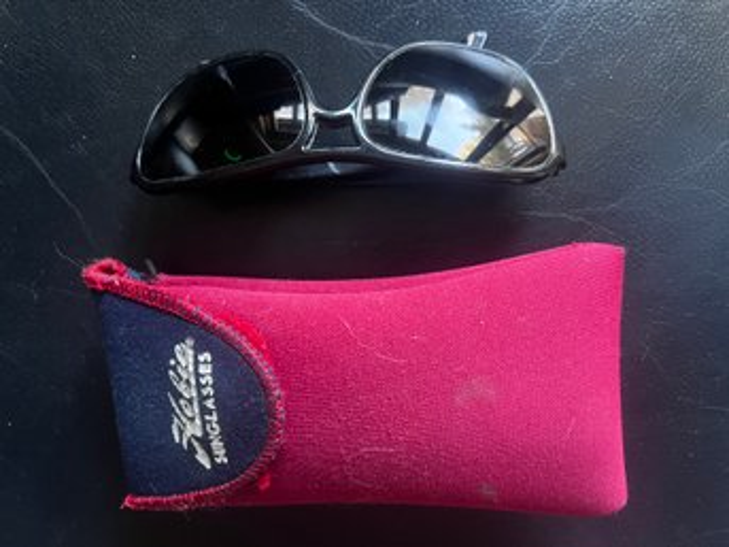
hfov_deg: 67.3
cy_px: 274
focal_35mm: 26
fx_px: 547
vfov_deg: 53.0
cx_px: 364
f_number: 1.5
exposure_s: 1/40
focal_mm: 5.7
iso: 640
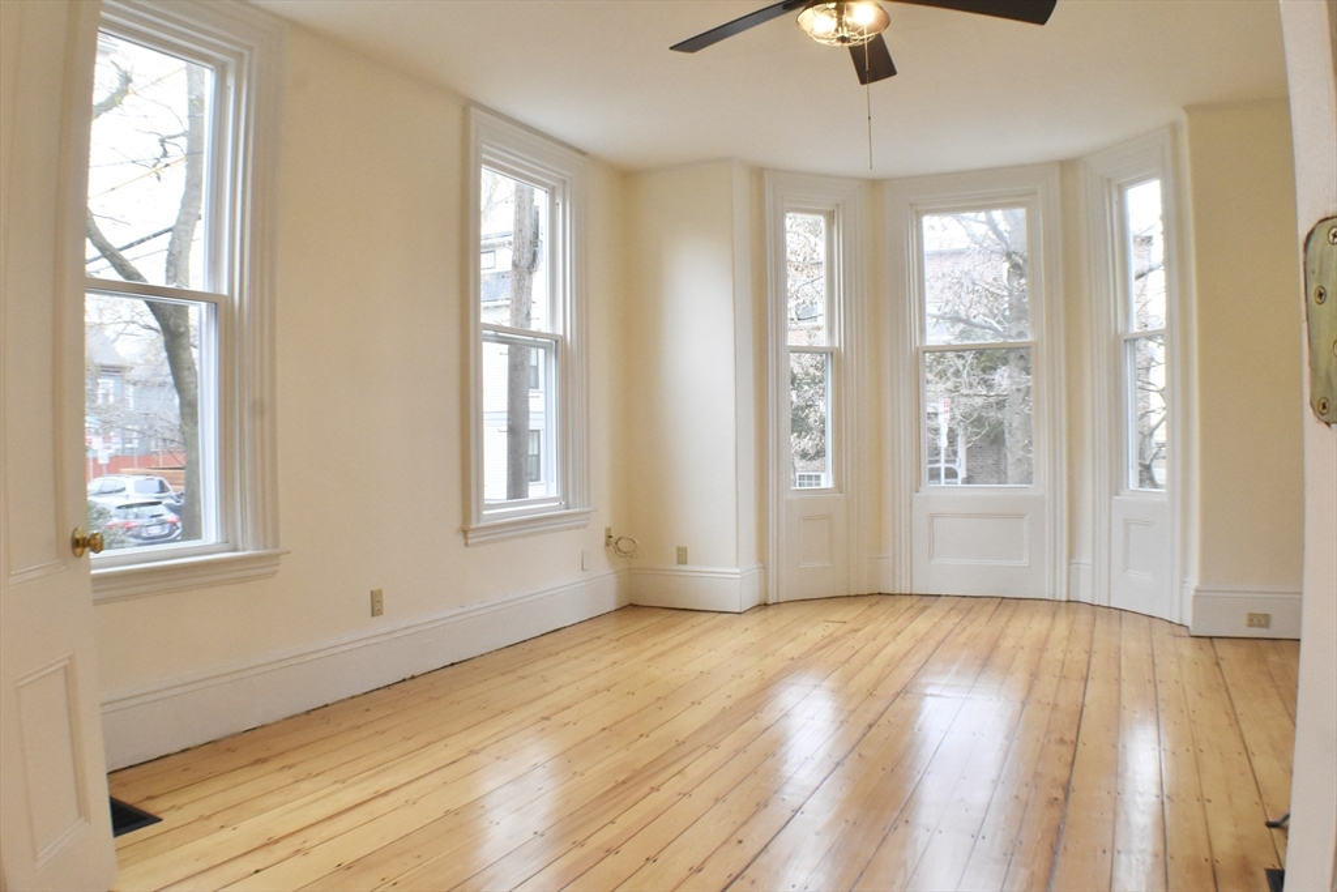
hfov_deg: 57.2
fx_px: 1226
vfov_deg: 40.0
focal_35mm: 33
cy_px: 446
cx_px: 668
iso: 1600
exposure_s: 1/50
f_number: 11
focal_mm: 22
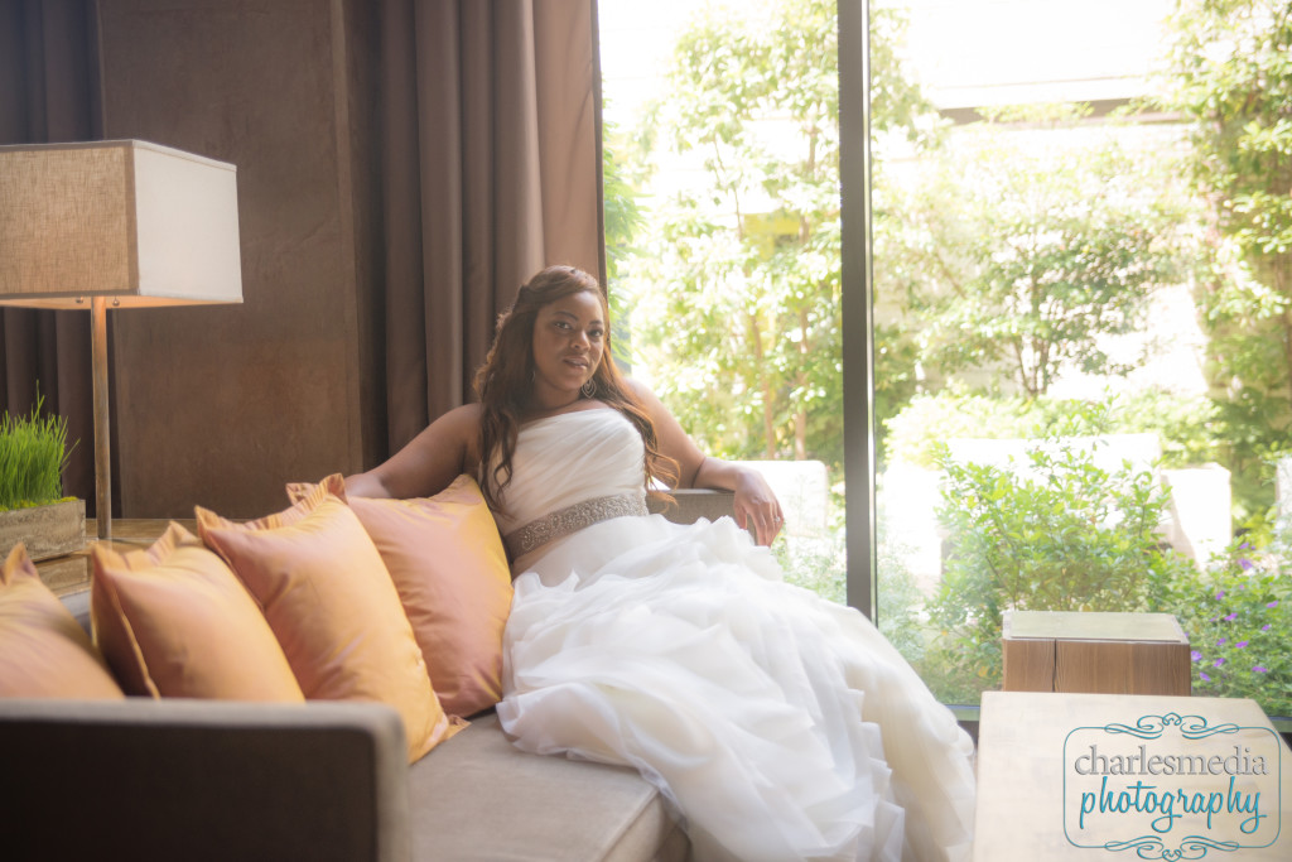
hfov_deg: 42.7
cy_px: 431
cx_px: 646
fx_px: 1651
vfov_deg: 29.3
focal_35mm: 46
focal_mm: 46
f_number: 2.8
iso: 640
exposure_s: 1/320
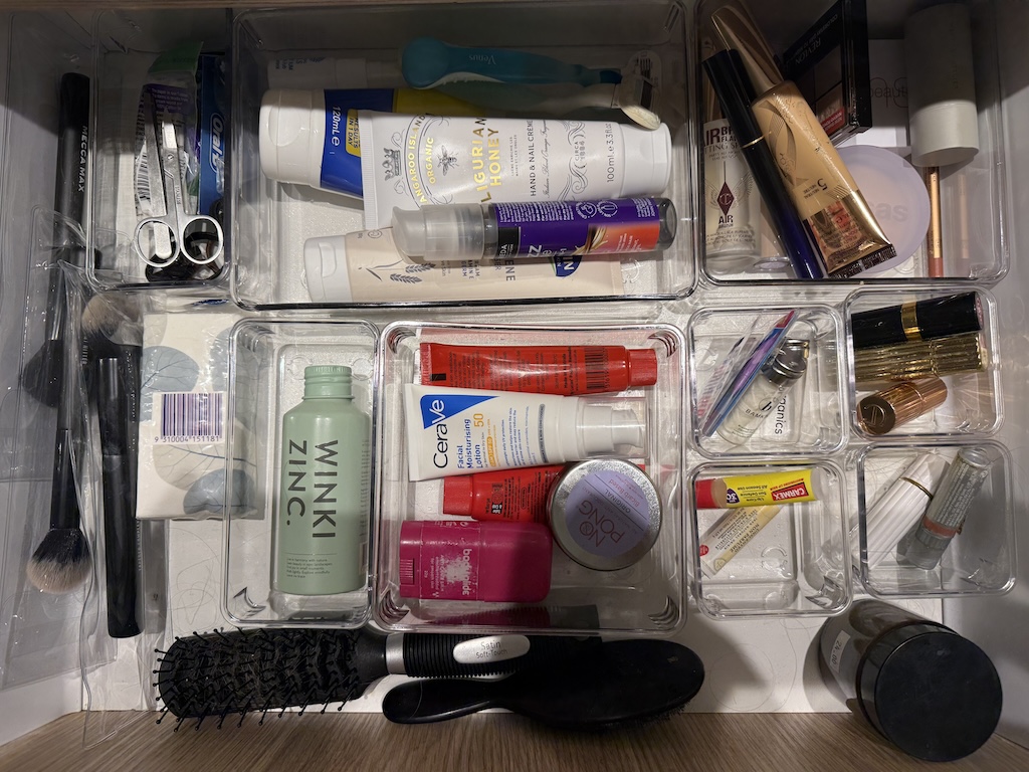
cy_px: 386
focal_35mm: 24
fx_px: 713
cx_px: 514
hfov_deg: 71.6
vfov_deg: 56.8
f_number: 1.78
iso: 100
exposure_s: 1/100
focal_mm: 6.76
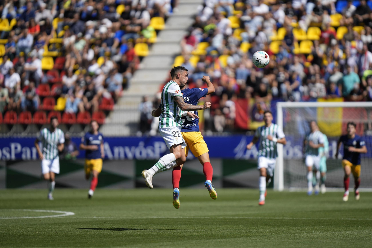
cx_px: 186
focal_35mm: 400
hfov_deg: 5.2
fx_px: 4132
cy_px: 124
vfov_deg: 3.4
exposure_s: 1/2500
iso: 125
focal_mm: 400
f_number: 2.8
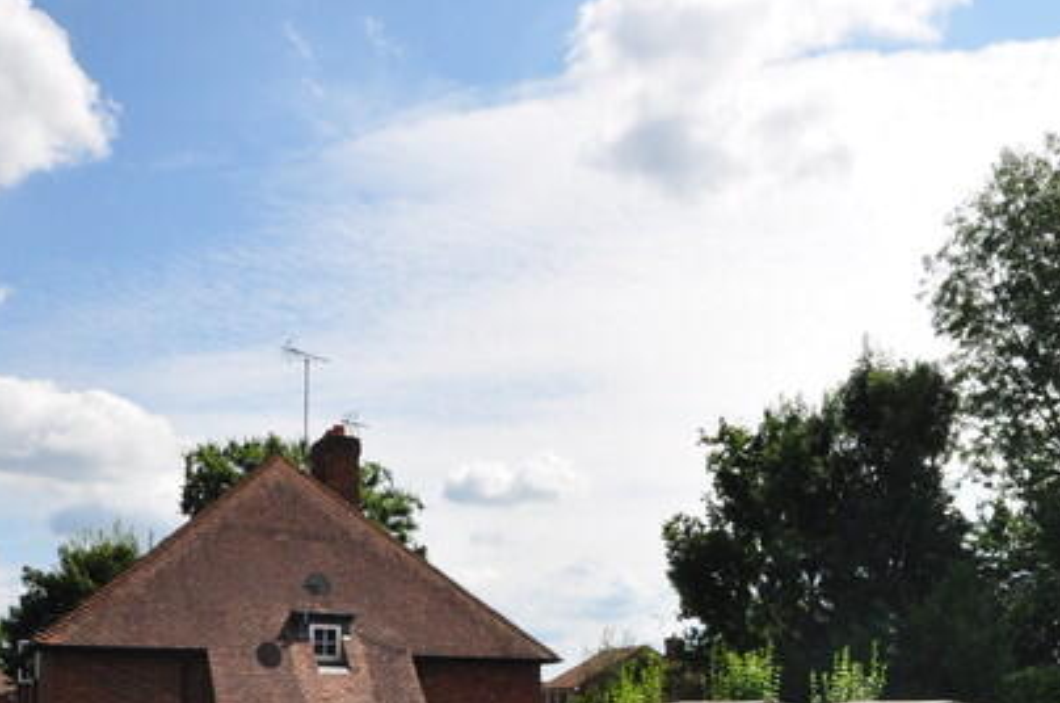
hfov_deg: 48.9
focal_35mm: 38
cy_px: 635
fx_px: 1117
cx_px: 785
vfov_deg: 33.1
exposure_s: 1/400
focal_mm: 10
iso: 200
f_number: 11
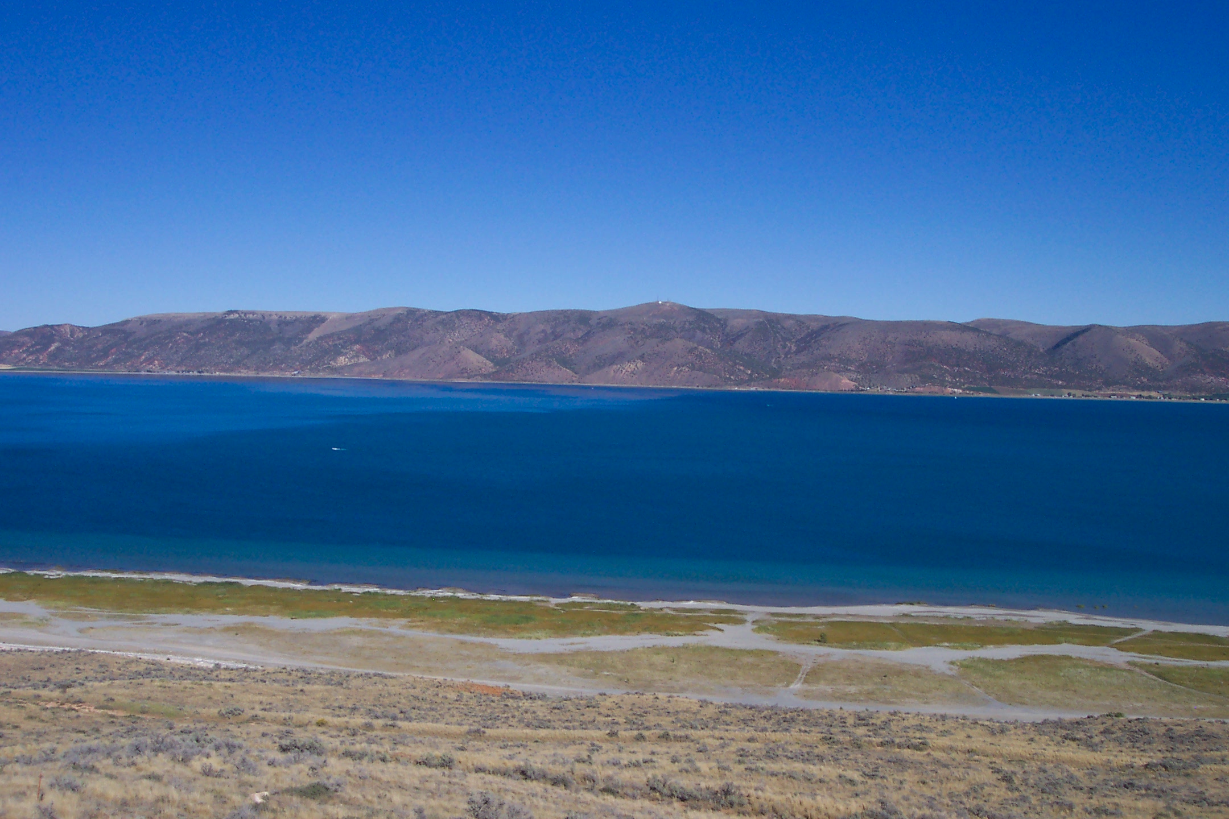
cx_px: 614
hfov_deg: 50.7
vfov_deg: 35.1
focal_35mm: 38
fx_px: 1297
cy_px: 410
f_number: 4.8
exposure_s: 1/1000
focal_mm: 8
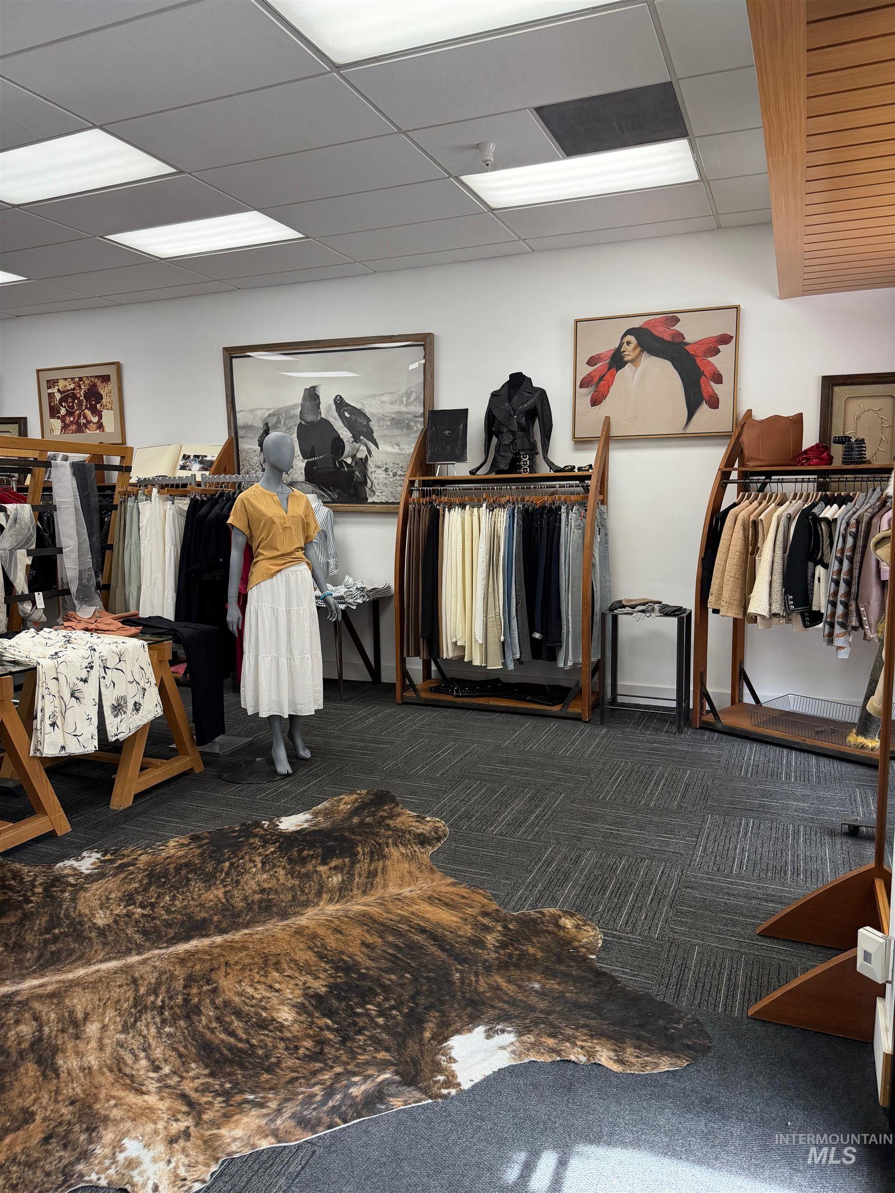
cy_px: 596
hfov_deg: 56.8
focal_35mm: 24
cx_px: 448
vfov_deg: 71.6
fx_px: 827
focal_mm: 6.76
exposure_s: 1/200
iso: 200
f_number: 1.78
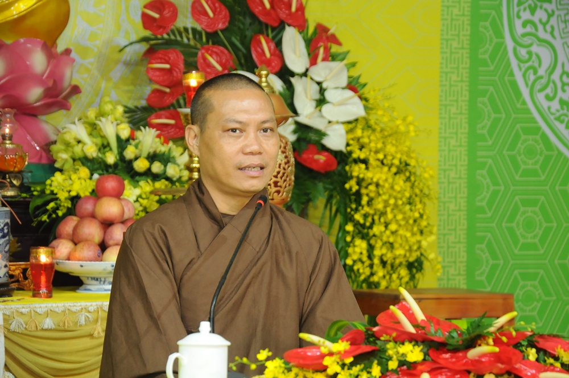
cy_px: 189
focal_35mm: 128
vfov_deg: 10.7
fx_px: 2013
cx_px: 284
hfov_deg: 16.1
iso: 1250
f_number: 5.6
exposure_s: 1/15
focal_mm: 85
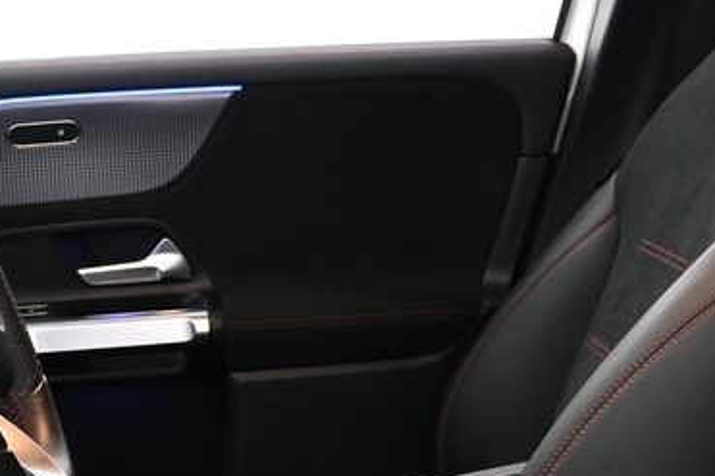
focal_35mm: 121
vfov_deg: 11.2
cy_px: 447
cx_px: 160
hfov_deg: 16.8
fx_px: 2408
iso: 1250
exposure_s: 1/30
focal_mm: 18.5
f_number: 3.8
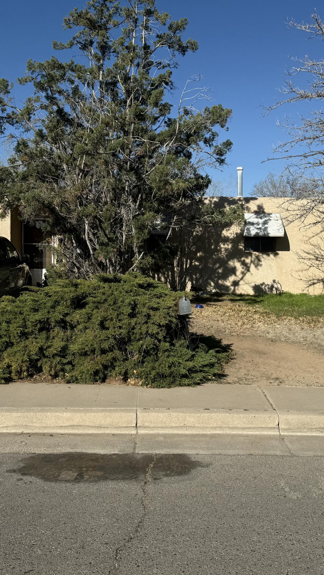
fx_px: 534
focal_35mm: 35
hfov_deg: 33.7
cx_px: 182
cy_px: 288
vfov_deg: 56.6
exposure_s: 1/6711
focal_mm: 6.76
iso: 80
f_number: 1.78
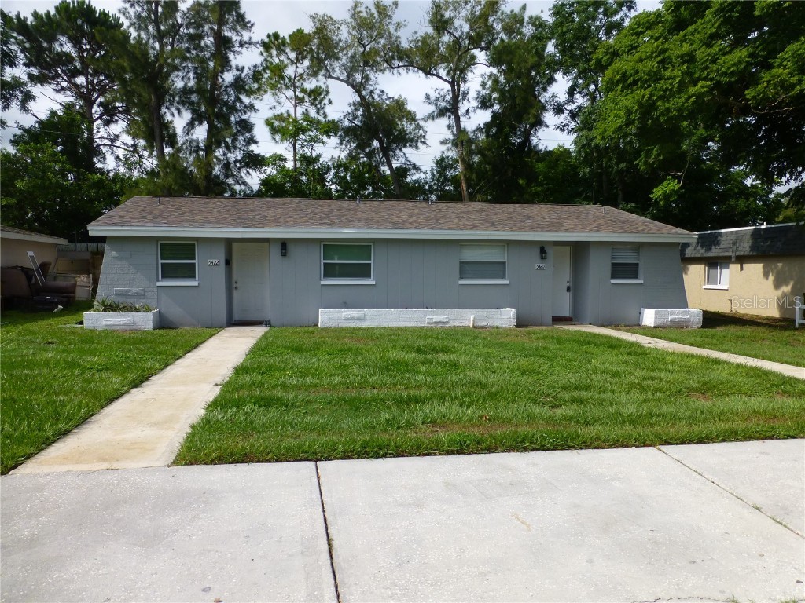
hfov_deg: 71.6
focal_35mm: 24
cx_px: 402
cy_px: 302
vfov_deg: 56.8
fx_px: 558
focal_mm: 4.3
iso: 100
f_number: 4
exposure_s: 1/800
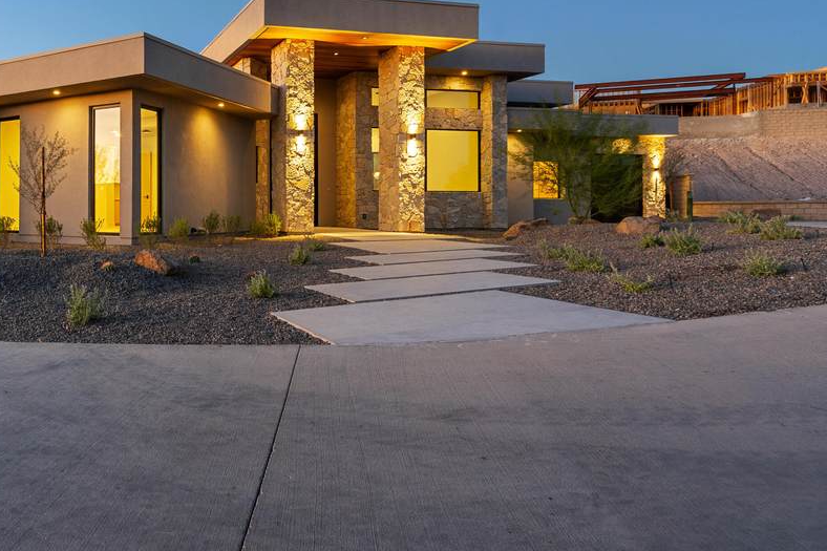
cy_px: 226
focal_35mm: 26
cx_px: 172
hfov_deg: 63.7
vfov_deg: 49.3
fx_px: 597
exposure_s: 6
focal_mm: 16
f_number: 8
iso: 400
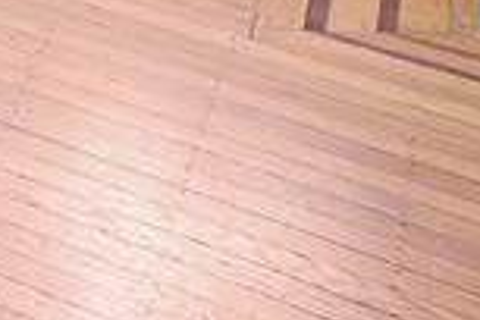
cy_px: -773
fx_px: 1467
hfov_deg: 11.4
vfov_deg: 8.9
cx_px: -944
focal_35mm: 110
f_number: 10
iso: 100
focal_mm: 14
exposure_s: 1.3
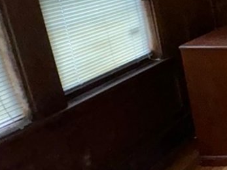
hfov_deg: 18.5
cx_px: 465
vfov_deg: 23.4
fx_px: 400
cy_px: 18
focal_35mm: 61
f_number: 2.2
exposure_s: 1/40
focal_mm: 2.22
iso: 320
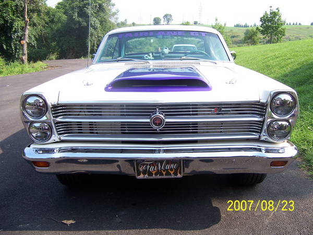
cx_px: 156
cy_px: 118
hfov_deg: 55.4
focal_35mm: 33
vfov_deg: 42.9
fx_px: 298
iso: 80
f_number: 3.4
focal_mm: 5.5
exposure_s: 1/350
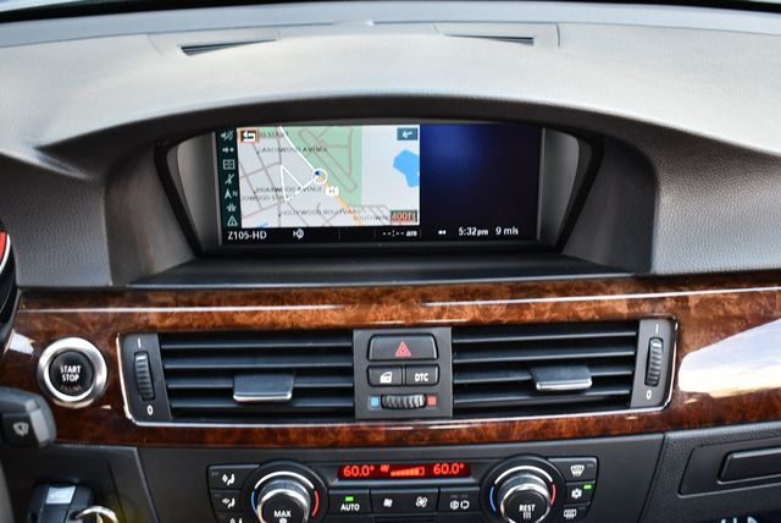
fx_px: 912
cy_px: 262
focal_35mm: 42
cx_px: 390
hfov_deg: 46.4
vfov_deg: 32.0
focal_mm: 21
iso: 800
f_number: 3.8
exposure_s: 1/125
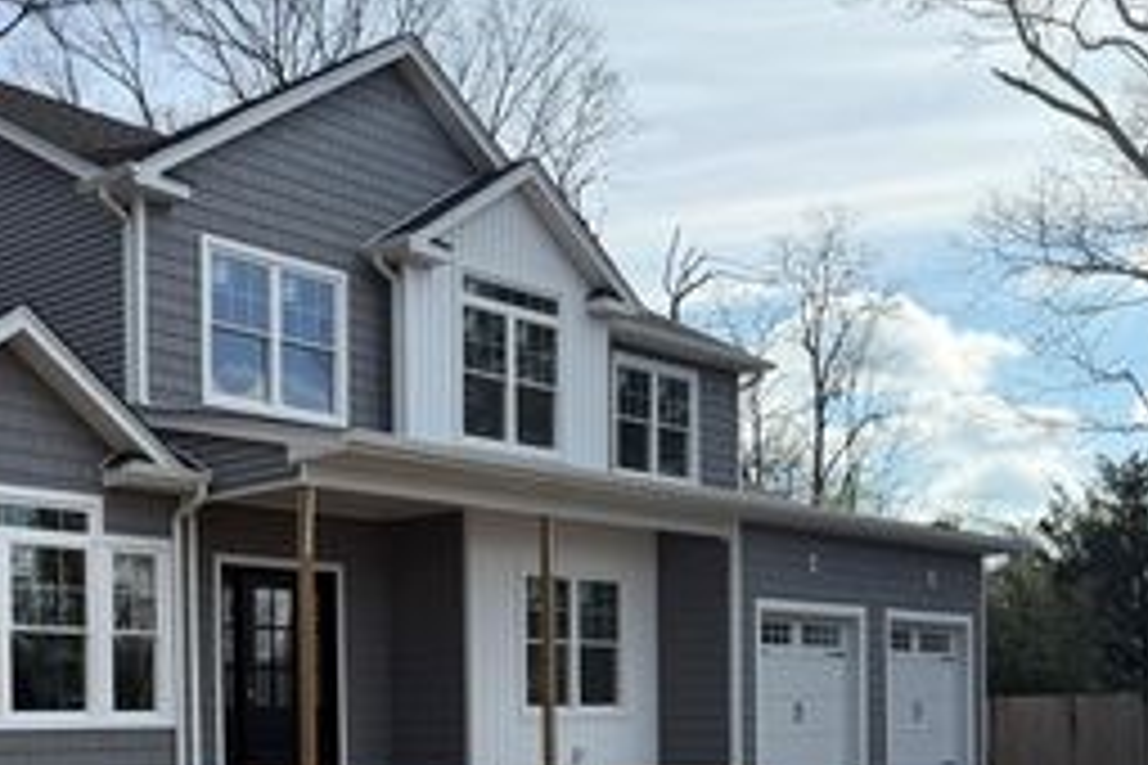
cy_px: 731
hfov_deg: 38.7
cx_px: 221
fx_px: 1562
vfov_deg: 26.3
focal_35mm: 49
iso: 125
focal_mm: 6.76
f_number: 1.78
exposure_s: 1/4673
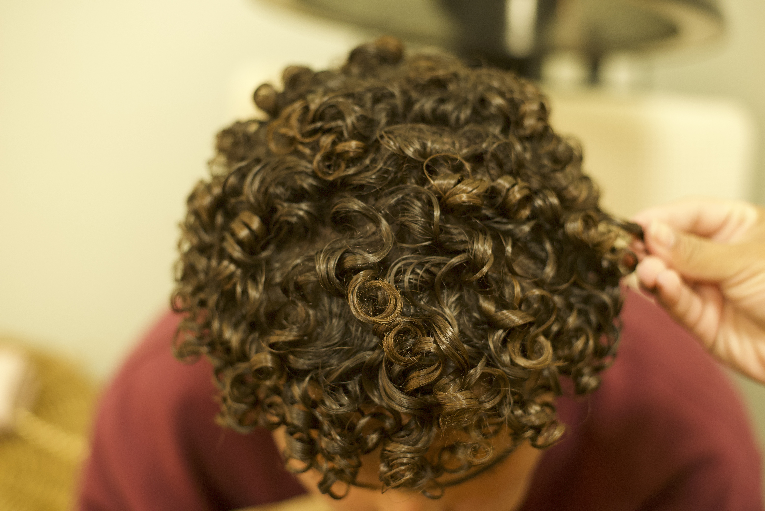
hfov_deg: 39.6
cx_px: 382
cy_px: 256
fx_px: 1063
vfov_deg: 27.0
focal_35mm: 50
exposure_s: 1/160
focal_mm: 50
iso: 2000
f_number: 2.5
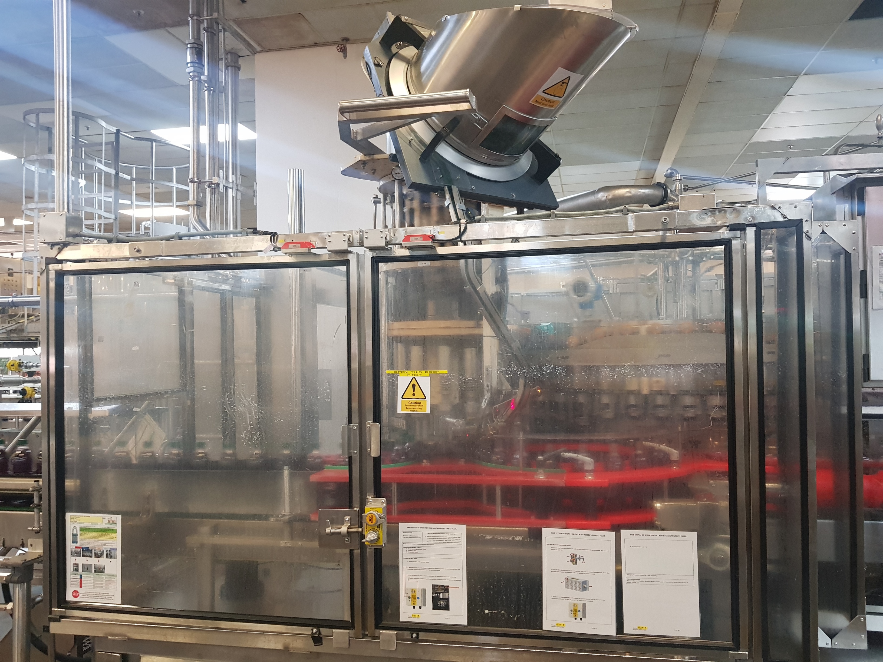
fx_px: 663
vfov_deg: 53.1
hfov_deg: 67.3
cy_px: 331
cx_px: 442
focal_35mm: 26
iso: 250
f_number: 1.7
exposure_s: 1/33
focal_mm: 4.3
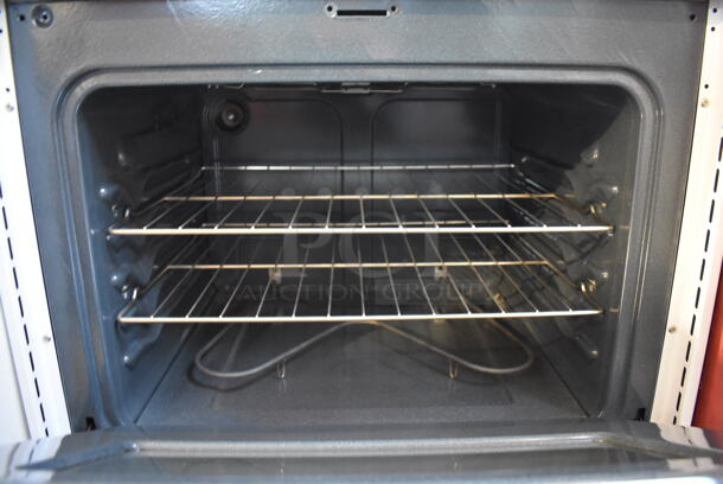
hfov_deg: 67.3
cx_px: 362
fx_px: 543
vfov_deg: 48.0
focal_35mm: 27
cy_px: 242
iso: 3200
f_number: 3.5
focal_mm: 18
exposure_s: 1/20
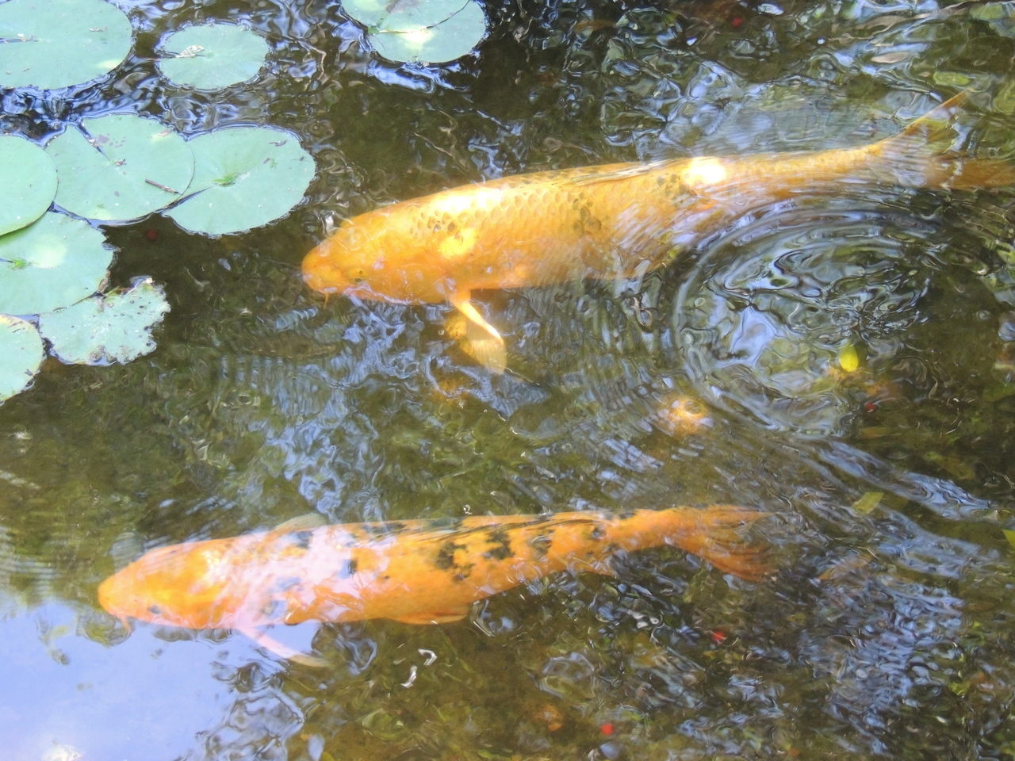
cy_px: 380
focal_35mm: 105
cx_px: 508
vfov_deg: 14.1
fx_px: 3079
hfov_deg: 18.7
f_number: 4.2
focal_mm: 18.7
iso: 800
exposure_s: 1/80
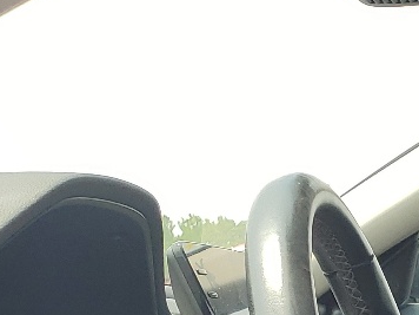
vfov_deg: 11.2
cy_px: 672
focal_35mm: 117
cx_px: 521
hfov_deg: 16.1
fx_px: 1416
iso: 50
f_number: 1.5
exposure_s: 1/714
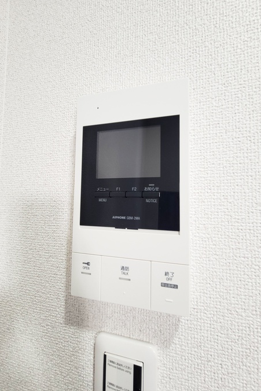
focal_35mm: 14
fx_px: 152
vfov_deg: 104.2
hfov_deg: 81.0
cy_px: 193
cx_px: 142
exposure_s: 1/50
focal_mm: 2.2
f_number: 2.2
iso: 160
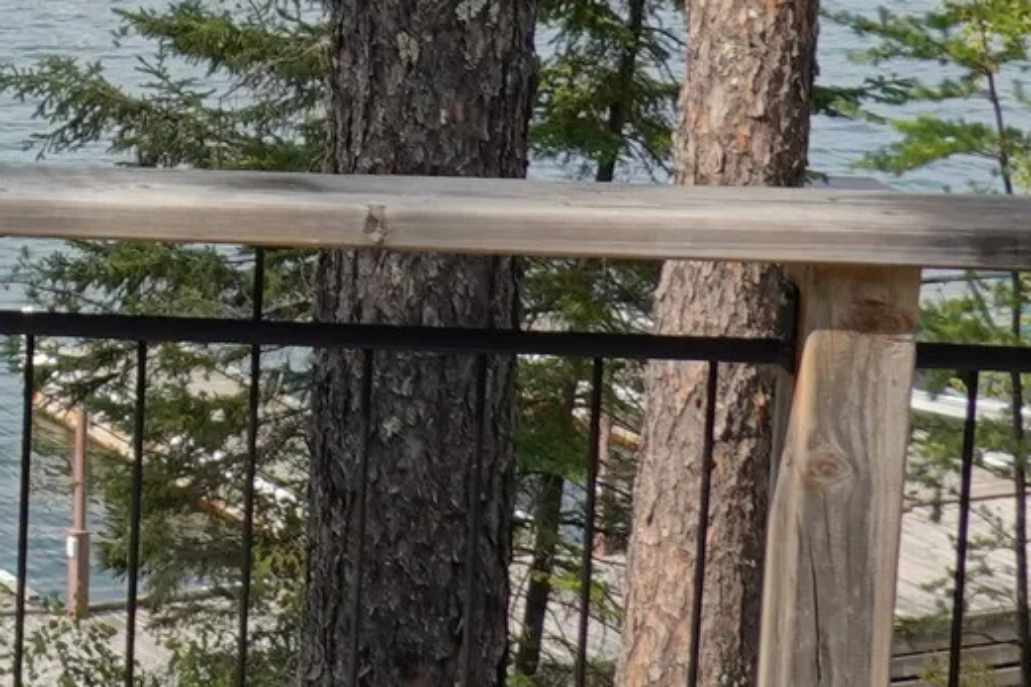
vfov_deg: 11.4
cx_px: -748
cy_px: -128
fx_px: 3378
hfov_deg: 15.3
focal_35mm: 118
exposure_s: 1/500
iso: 100
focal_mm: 9
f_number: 3.5
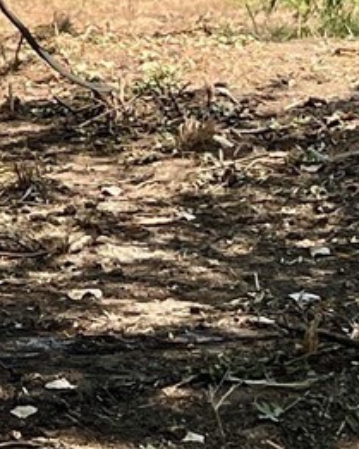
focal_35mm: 199
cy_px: -594
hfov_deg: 7.2
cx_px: -567
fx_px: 2641
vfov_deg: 8.9
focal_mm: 5.1
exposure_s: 1/1028
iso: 50
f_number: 1.6
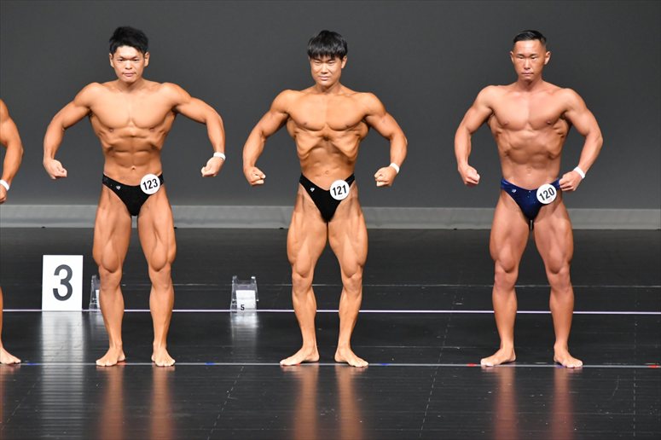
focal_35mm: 315
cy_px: 220
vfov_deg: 4.4
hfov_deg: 6.5
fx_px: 5781
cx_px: 330
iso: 5000
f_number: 5.6
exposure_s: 1/400
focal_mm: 210
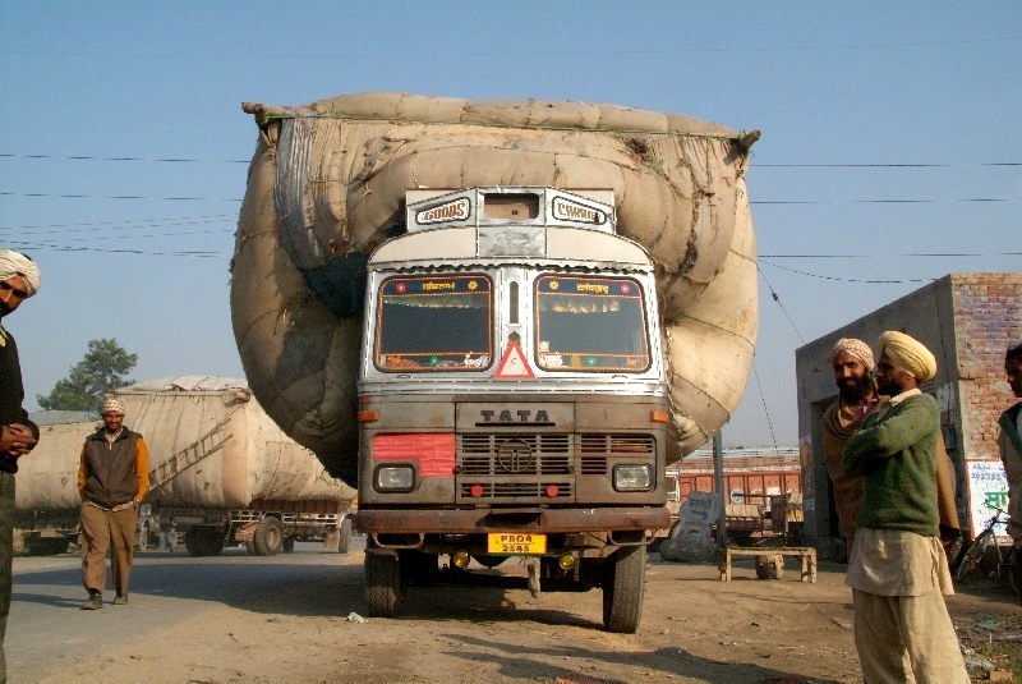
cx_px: 511
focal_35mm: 39
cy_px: 342
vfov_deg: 34.3
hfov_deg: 49.5
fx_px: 1108
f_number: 16
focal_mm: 26
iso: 1600
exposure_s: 1/1000
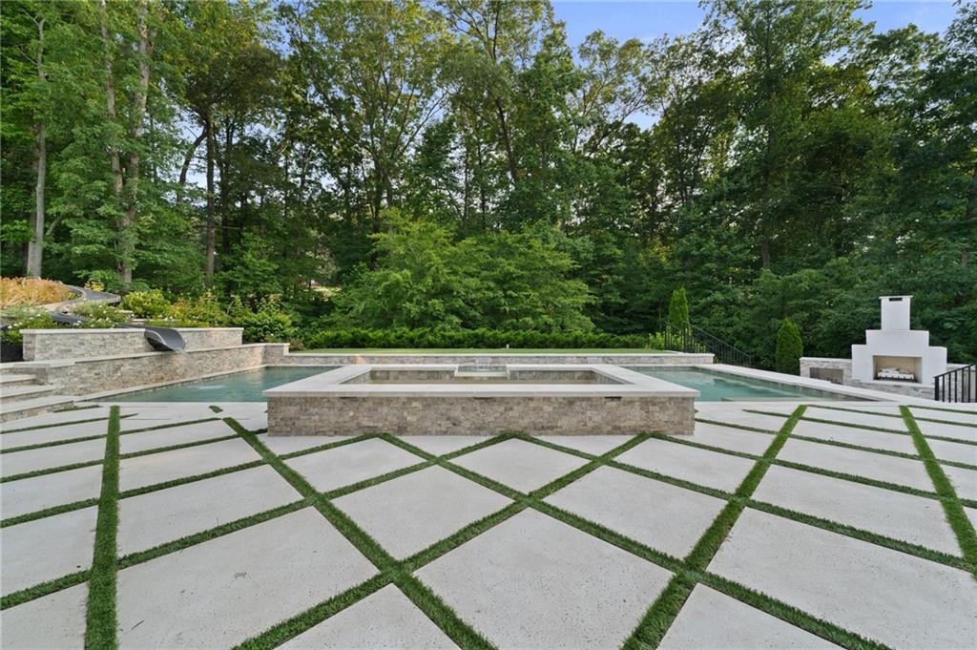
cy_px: 325
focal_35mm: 13
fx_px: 353
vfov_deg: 85.3
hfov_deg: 108.4
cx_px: 488
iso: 160
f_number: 8
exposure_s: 1/15
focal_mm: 13
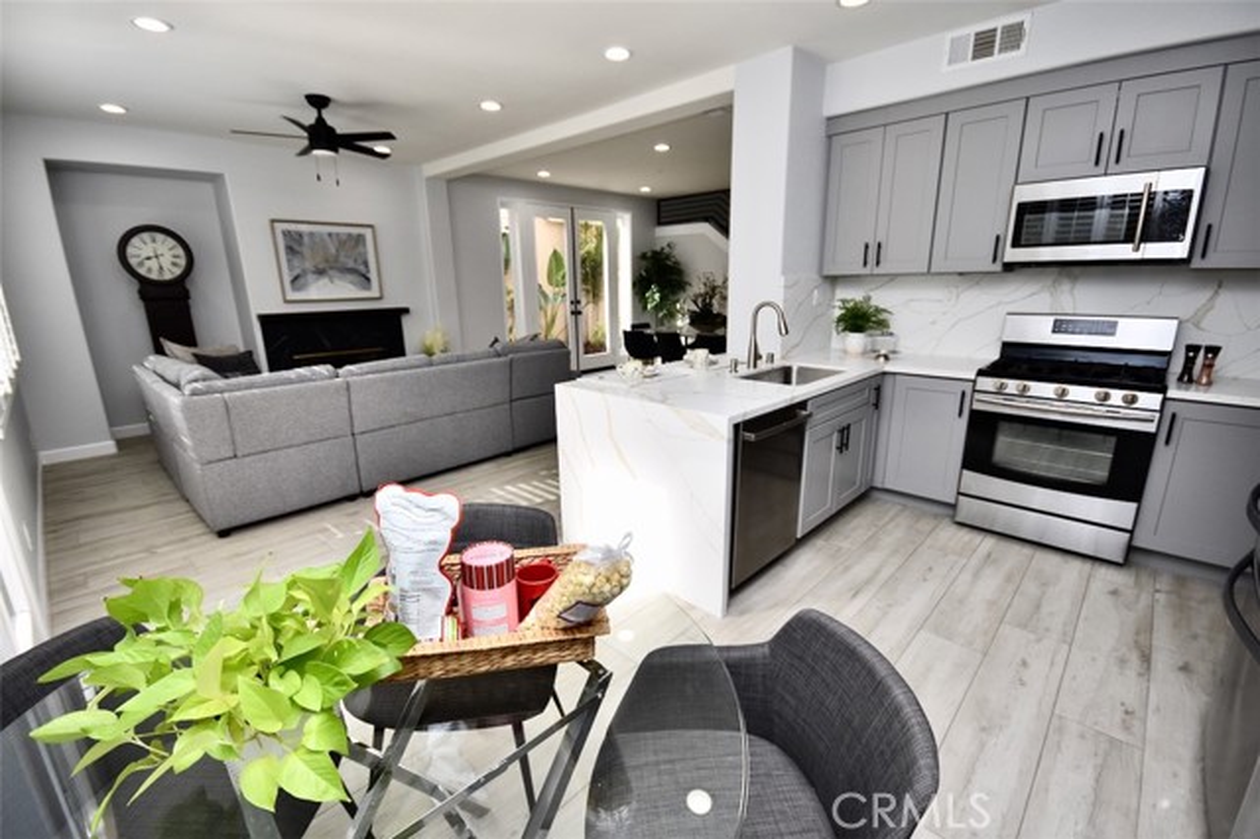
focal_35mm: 15
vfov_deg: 77.3
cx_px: 630
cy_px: 420
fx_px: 525
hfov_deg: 100.4
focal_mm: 10
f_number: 5.6
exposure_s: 1/250
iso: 400
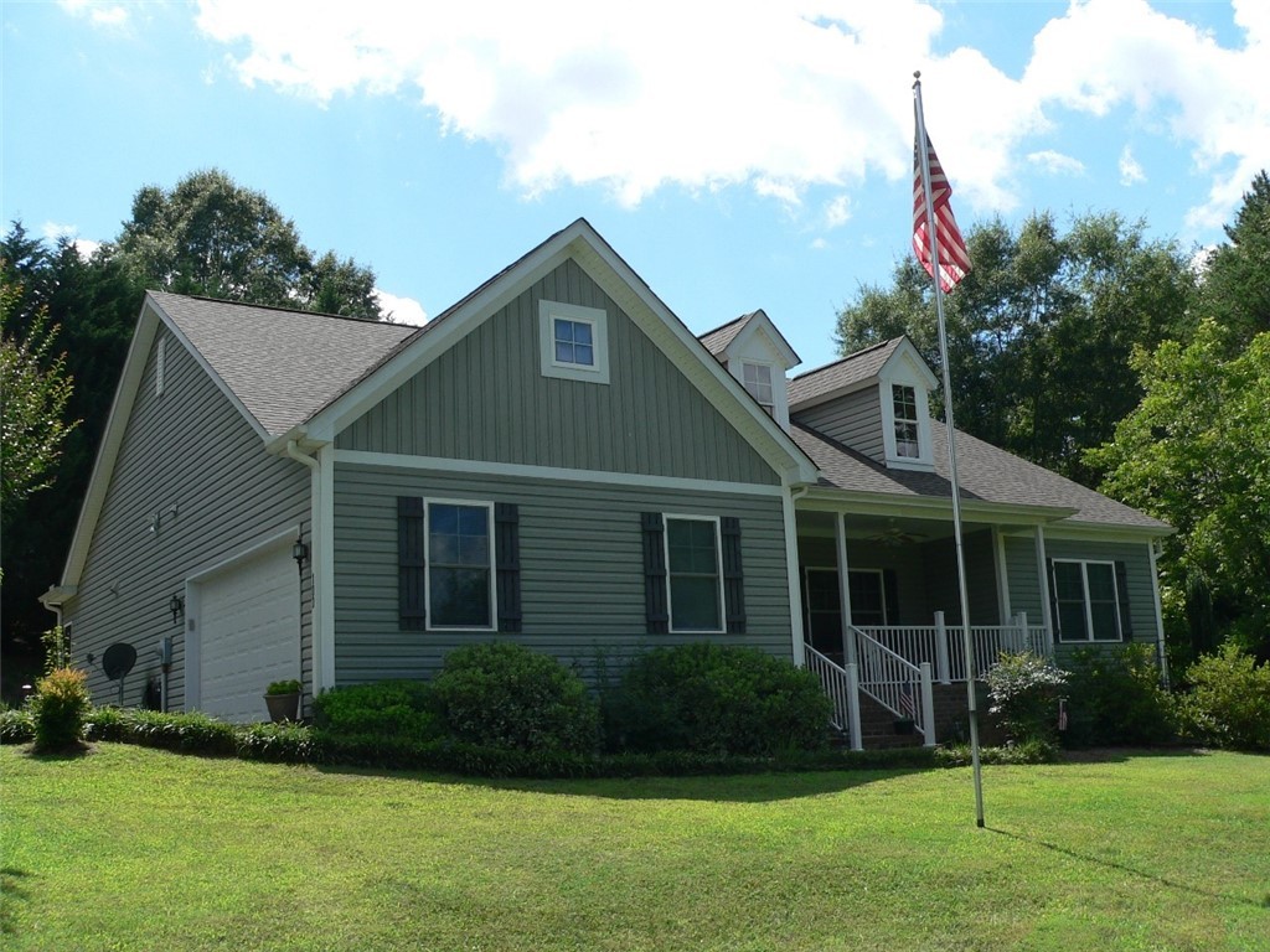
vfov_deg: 39.7
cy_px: 476
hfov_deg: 51.4
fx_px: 1321
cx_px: 635
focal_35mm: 36
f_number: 4
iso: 80
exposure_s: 1/400
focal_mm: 6
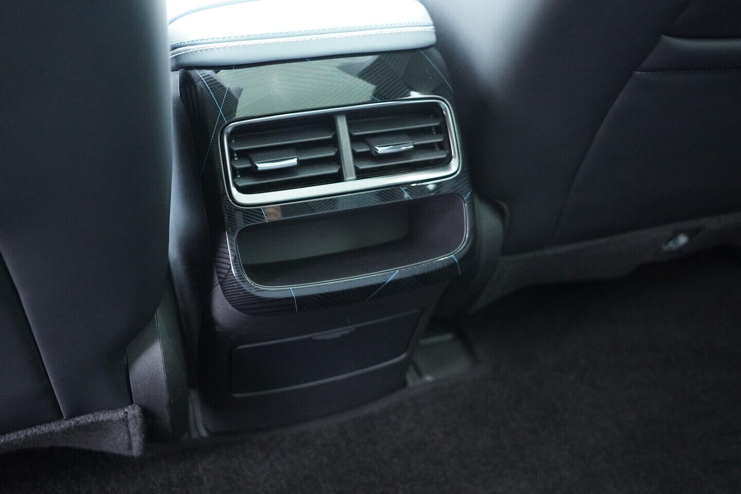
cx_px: 370
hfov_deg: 53.1
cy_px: 247
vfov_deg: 36.9
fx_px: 741
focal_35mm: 36
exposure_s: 1/40
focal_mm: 24
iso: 5000
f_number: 2.8
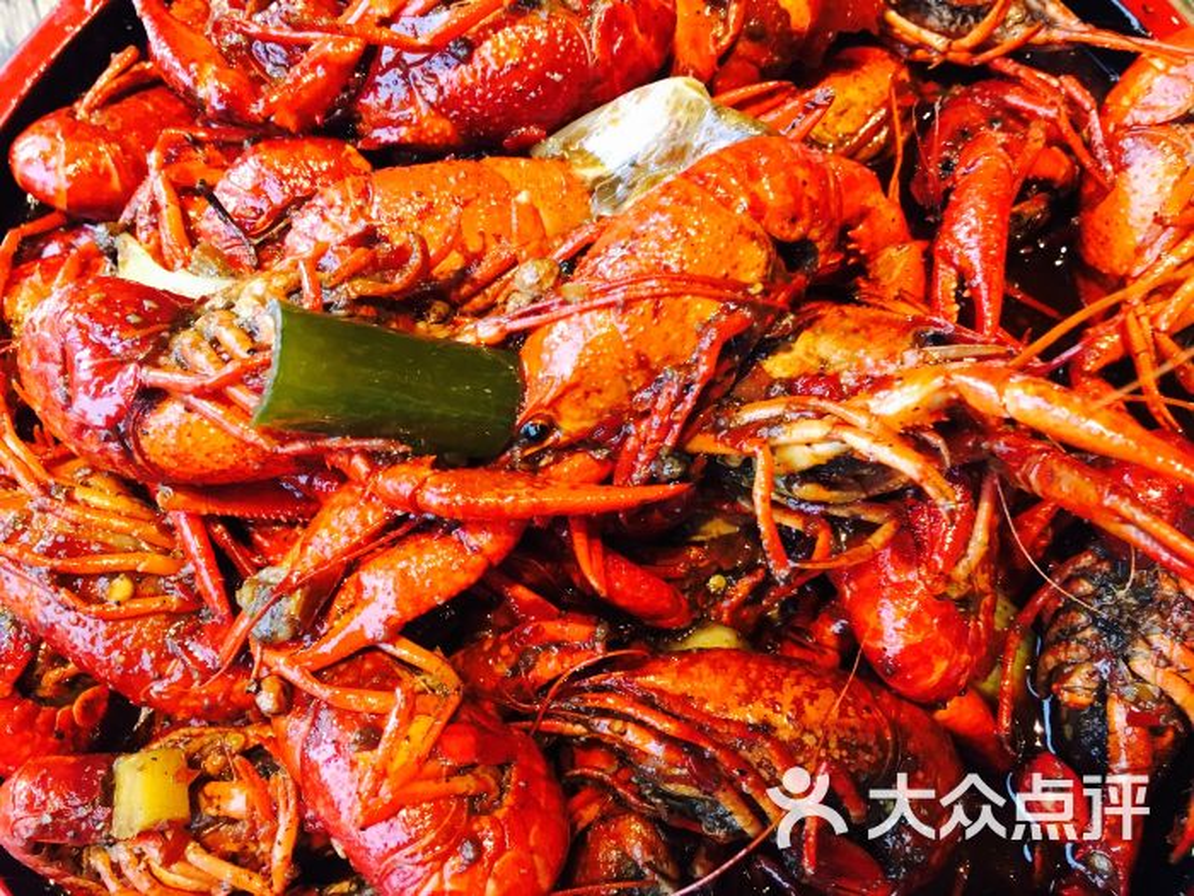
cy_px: 448
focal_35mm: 29
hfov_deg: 61.7
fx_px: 1000
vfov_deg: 48.2
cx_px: 597
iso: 200
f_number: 2.2
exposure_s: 1/25
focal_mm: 4.15
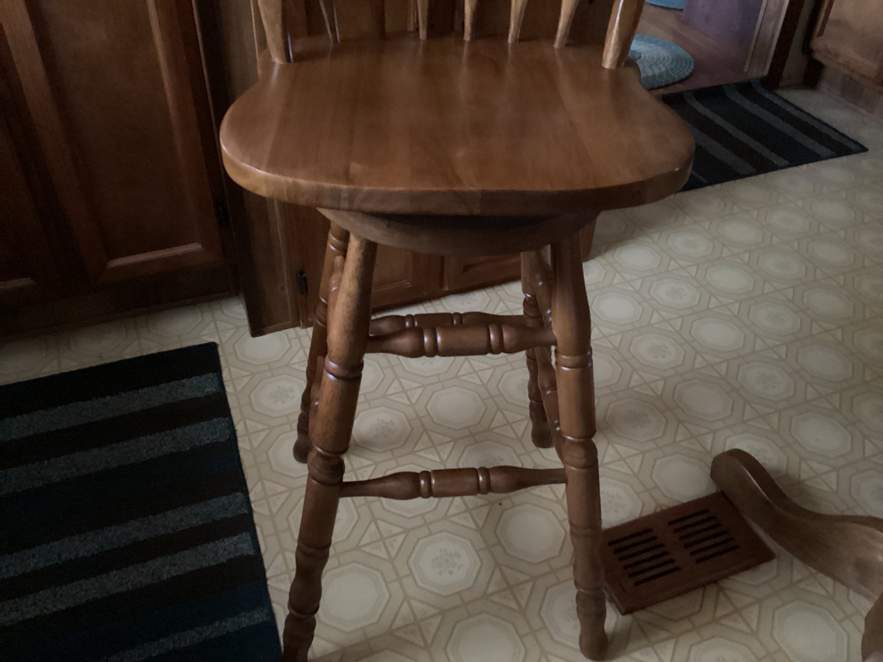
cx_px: 442
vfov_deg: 45.4
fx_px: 791
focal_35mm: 31
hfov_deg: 58.3
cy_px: 331
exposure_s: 1/15
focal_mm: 3.3
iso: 800
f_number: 2.4
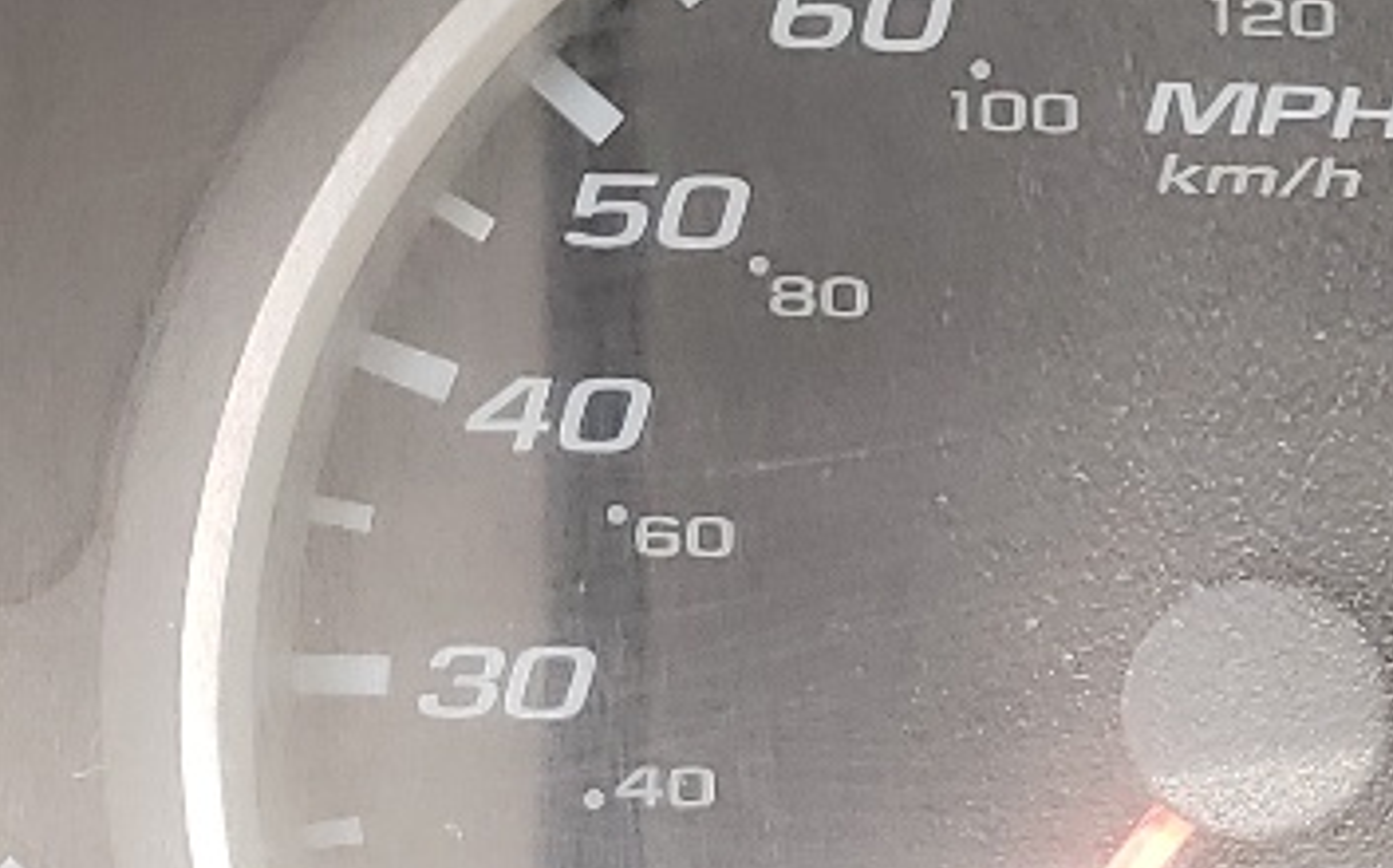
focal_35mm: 125
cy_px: 683
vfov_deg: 10.4
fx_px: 4742
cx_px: 2265
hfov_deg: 15.1
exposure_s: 1/455
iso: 50
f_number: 1.5
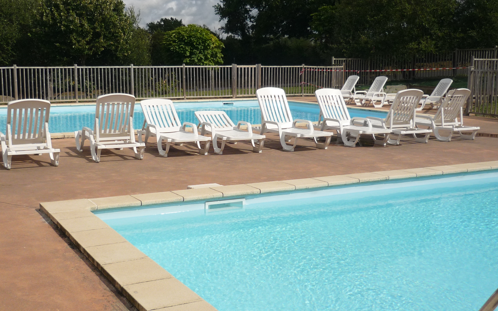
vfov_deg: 28.6
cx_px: 217
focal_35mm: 45
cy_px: 174
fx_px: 611
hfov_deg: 44.3
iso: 100
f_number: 8
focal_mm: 5.5
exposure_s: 1/400
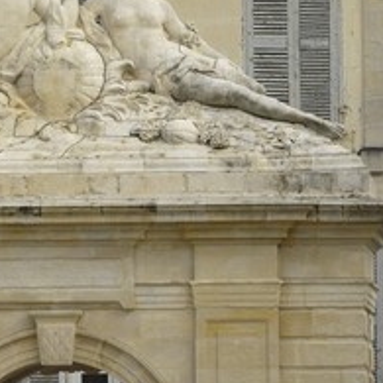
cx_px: 61
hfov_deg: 3.2
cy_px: 141
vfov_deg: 3.2
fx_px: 6872
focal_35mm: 549
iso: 100
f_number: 9.5
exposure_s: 1/160
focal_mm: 200
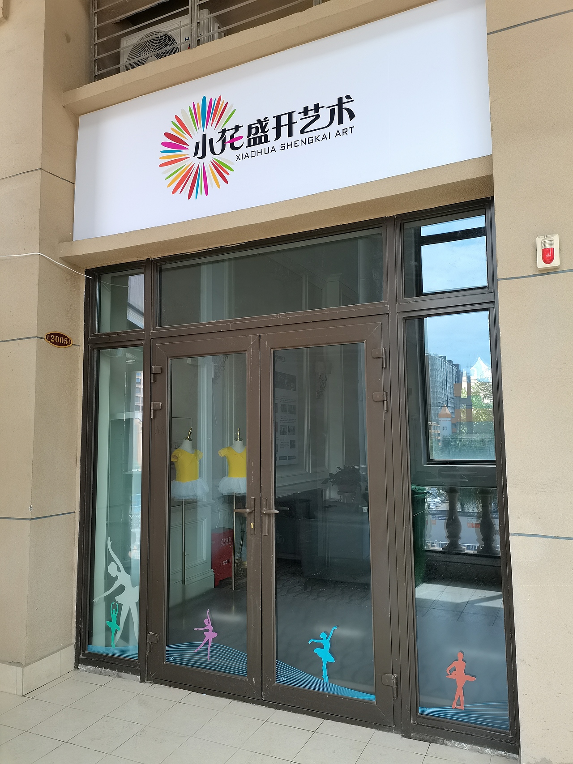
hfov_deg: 53.1
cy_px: 382
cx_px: 286
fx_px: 574
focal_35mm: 26
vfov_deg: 67.3
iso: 50
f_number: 1.8
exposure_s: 1/170
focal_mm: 5.58
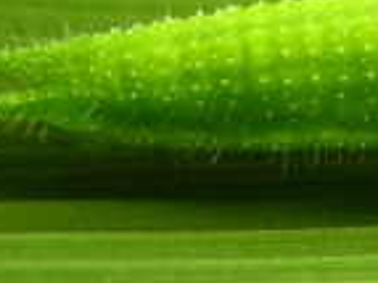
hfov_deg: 4.7
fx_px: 4517
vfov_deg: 3.6
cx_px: 915
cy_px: -58
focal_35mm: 414
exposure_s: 1/39.9
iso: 50
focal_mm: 18.8
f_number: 3.8
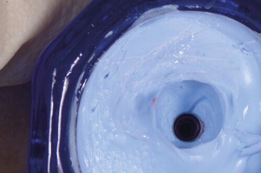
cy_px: 116
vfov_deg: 4.8
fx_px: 2062
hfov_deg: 7.2
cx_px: 199
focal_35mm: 285
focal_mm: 105
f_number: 25
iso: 200
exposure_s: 1/100
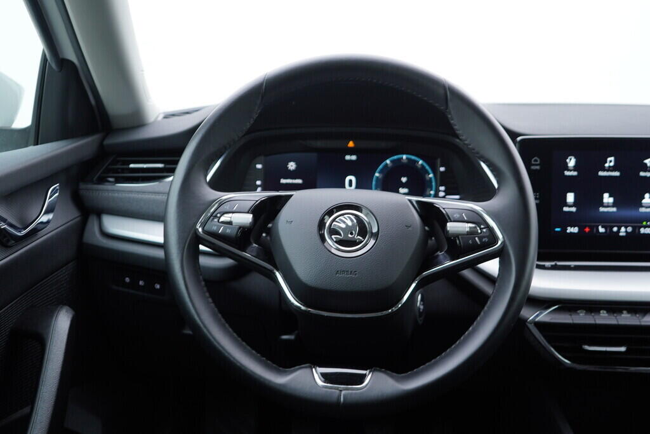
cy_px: 217
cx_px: 325
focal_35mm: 36
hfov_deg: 53.1
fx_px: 650
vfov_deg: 36.9
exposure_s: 1/40
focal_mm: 24
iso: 160
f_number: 2.8
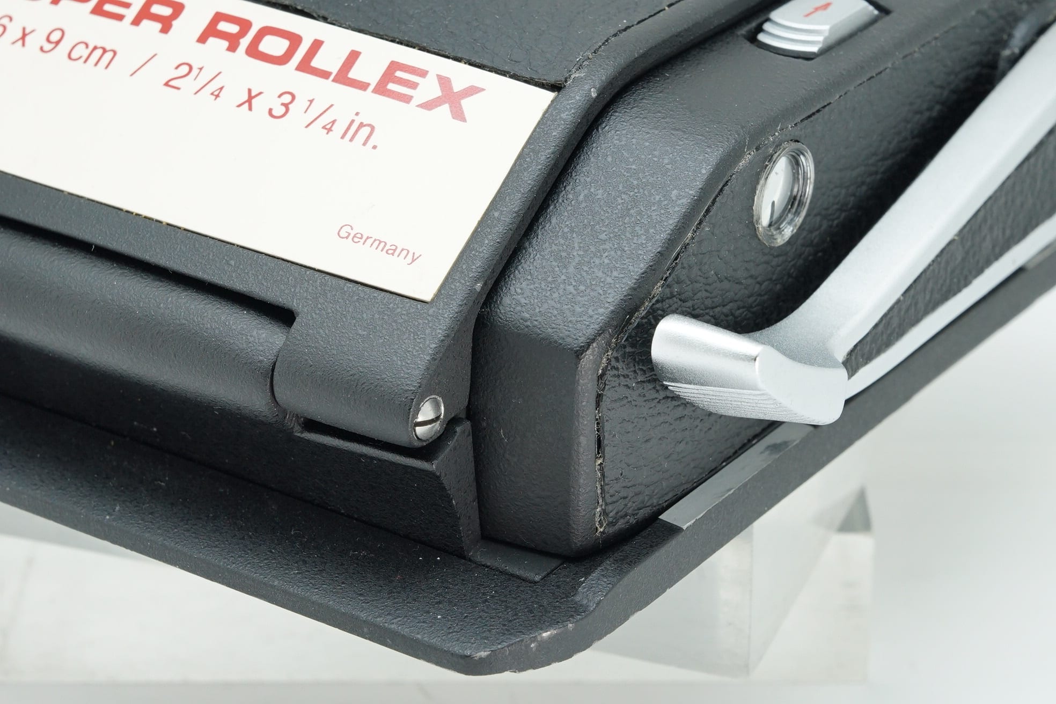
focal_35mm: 105
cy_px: 352
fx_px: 3080
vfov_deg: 13.0
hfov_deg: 19.5
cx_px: 528
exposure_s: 1/25
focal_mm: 70
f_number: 16
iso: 800
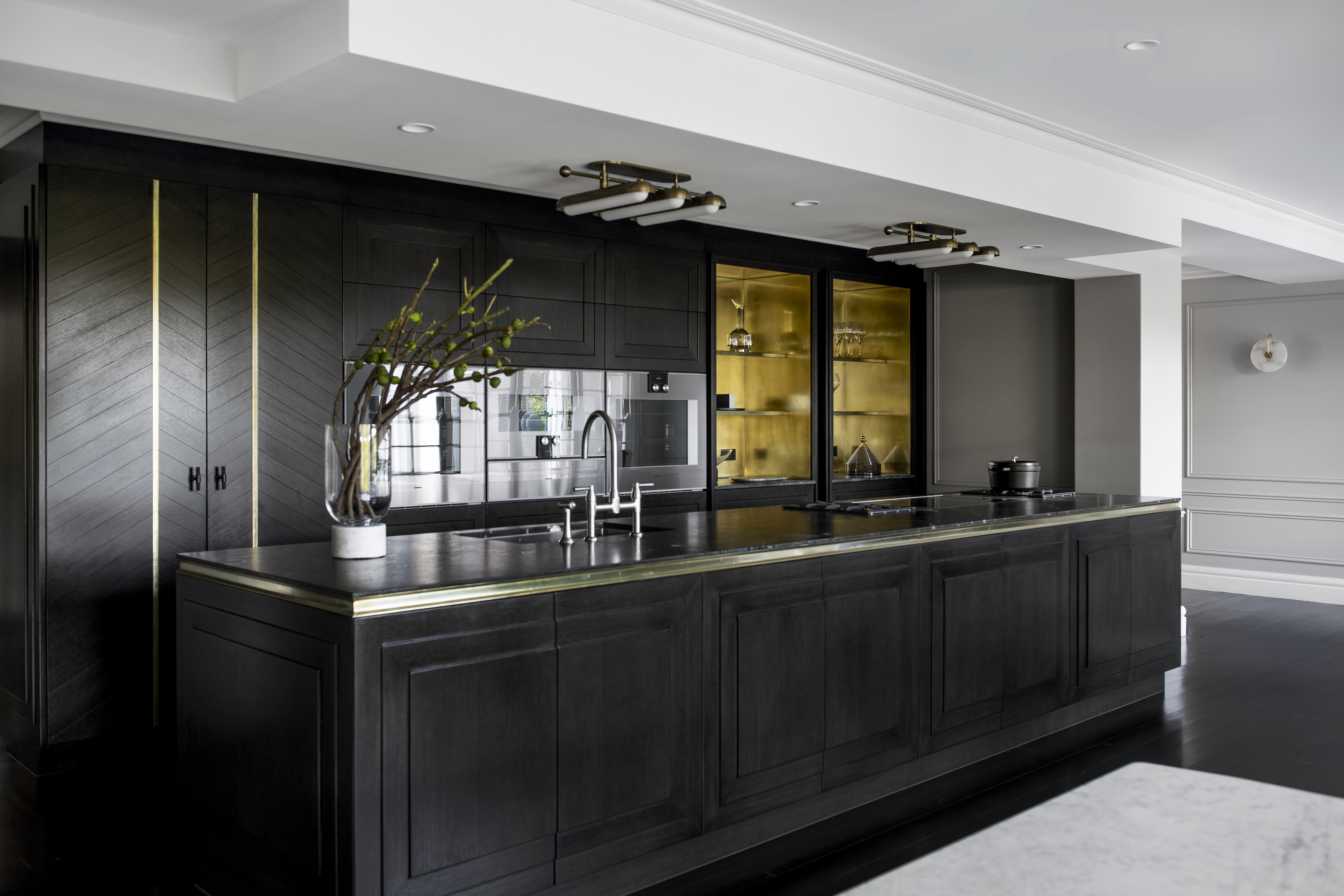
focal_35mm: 32
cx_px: 672
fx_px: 1195
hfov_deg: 58.7
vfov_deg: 41.1
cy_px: 448
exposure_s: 1/6
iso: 200
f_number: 5
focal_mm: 32
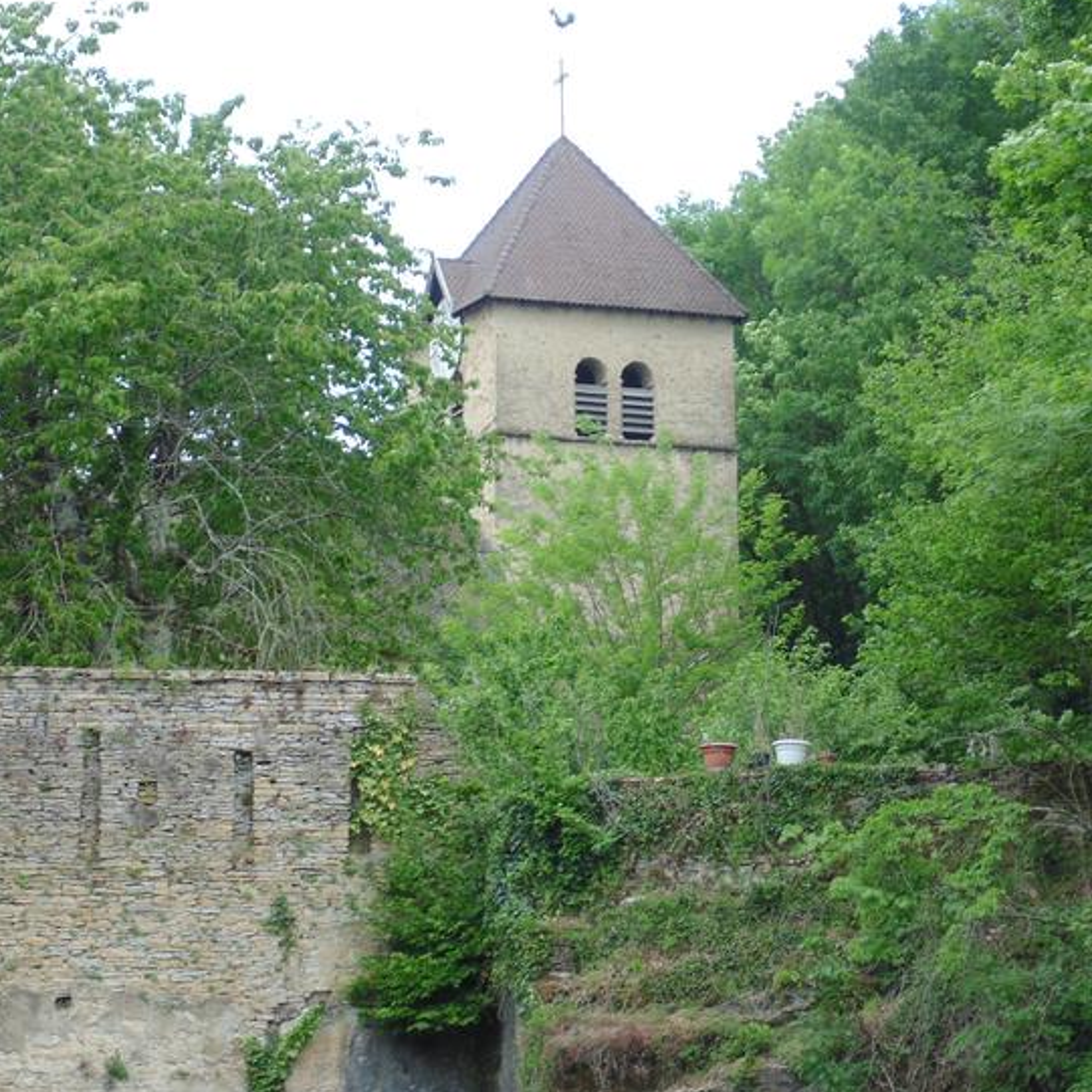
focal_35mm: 128
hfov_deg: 13.6
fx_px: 4568
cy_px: 511
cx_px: 577
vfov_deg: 13.6
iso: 80
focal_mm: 17.5
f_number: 4.6
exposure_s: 1/125
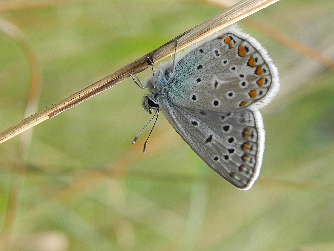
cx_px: 167
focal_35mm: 95
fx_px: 917
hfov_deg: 20.7
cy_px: 126
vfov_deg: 15.6
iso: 160
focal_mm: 16.9
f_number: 4.5
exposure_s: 1/159
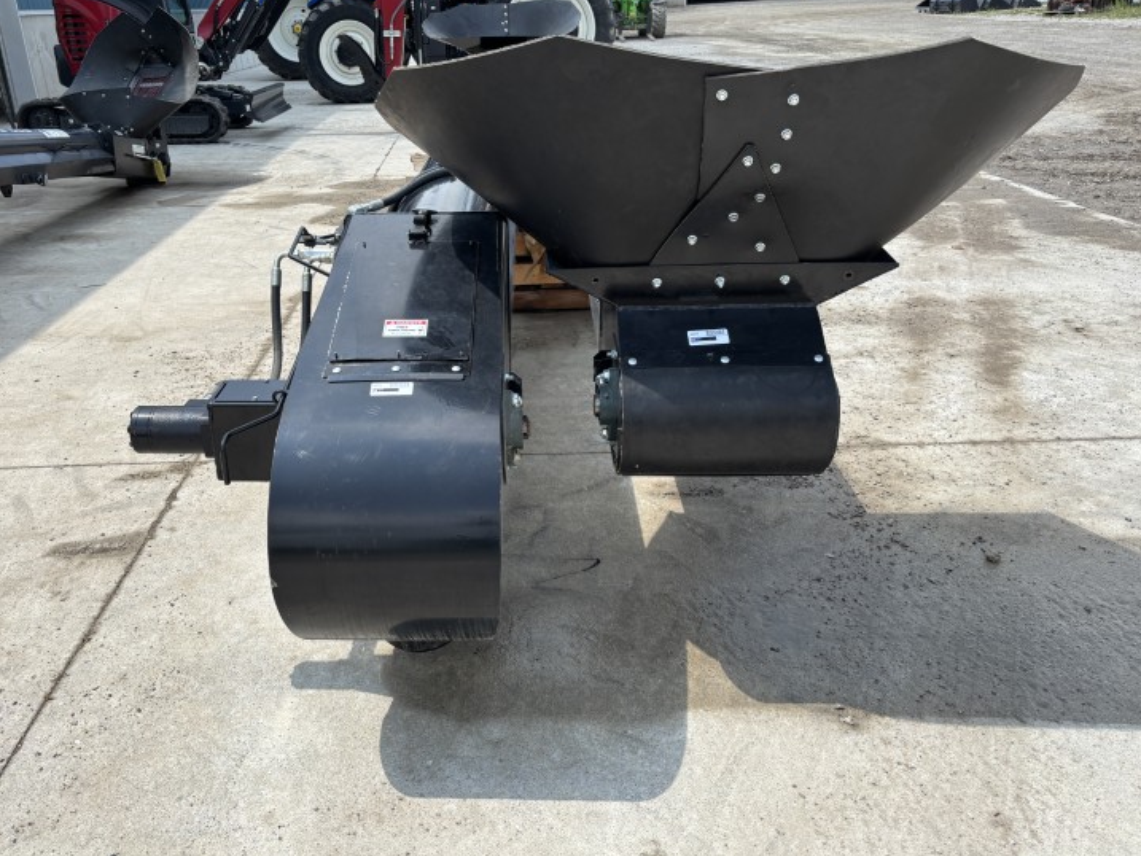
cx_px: 508
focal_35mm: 29
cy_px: 407
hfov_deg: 61.5
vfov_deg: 48.2
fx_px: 956
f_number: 1.6
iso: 50
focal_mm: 5.96
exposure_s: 1/2151
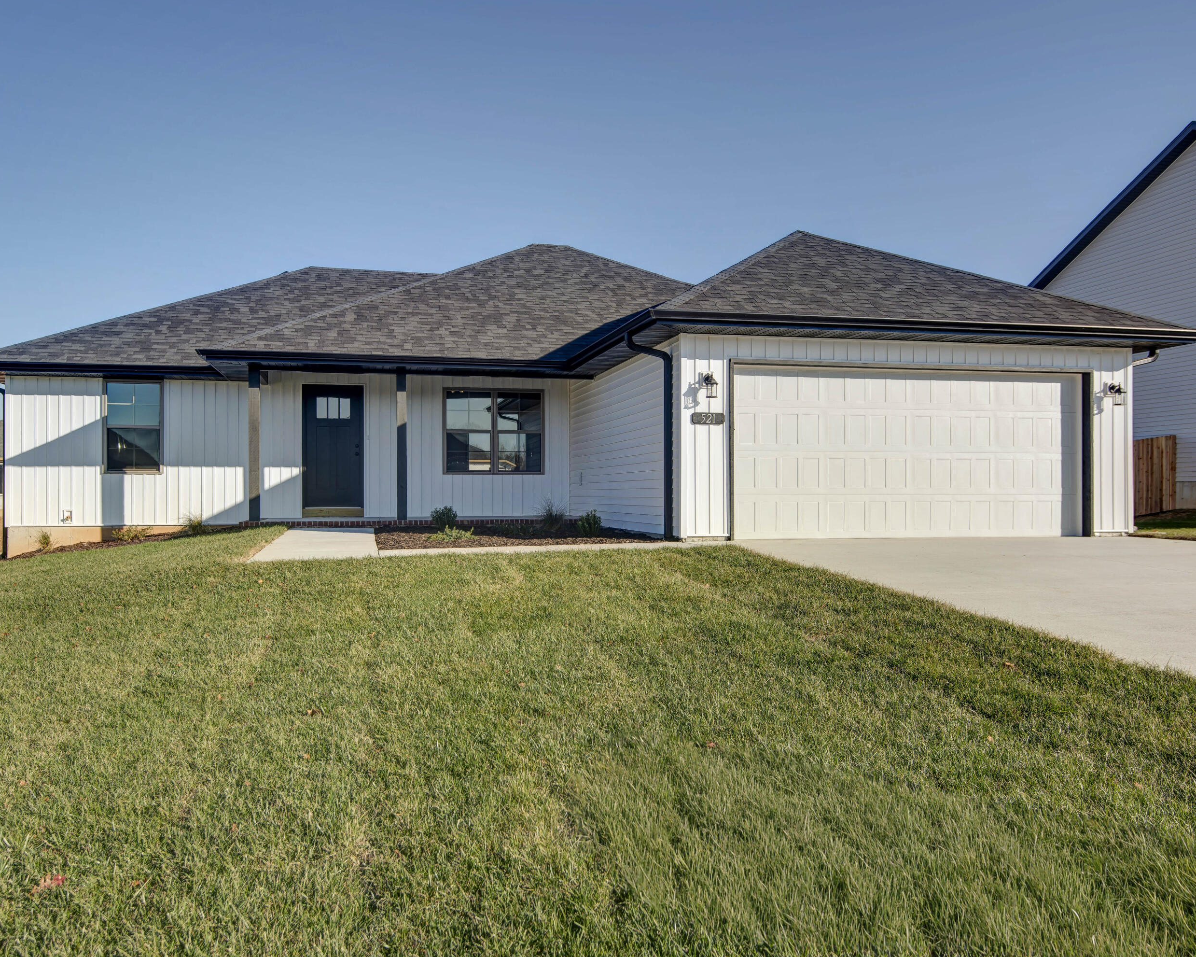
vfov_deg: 56.8
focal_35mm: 25
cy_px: 482
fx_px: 885
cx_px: 565
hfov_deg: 68.1
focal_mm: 22
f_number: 6.3
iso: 100
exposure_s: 1/800
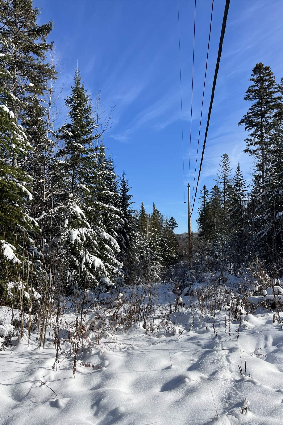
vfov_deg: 65.5
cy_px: 219
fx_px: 330
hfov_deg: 46.3
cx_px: 154
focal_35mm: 28
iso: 50
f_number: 1.6
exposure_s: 1/4484
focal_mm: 5.1
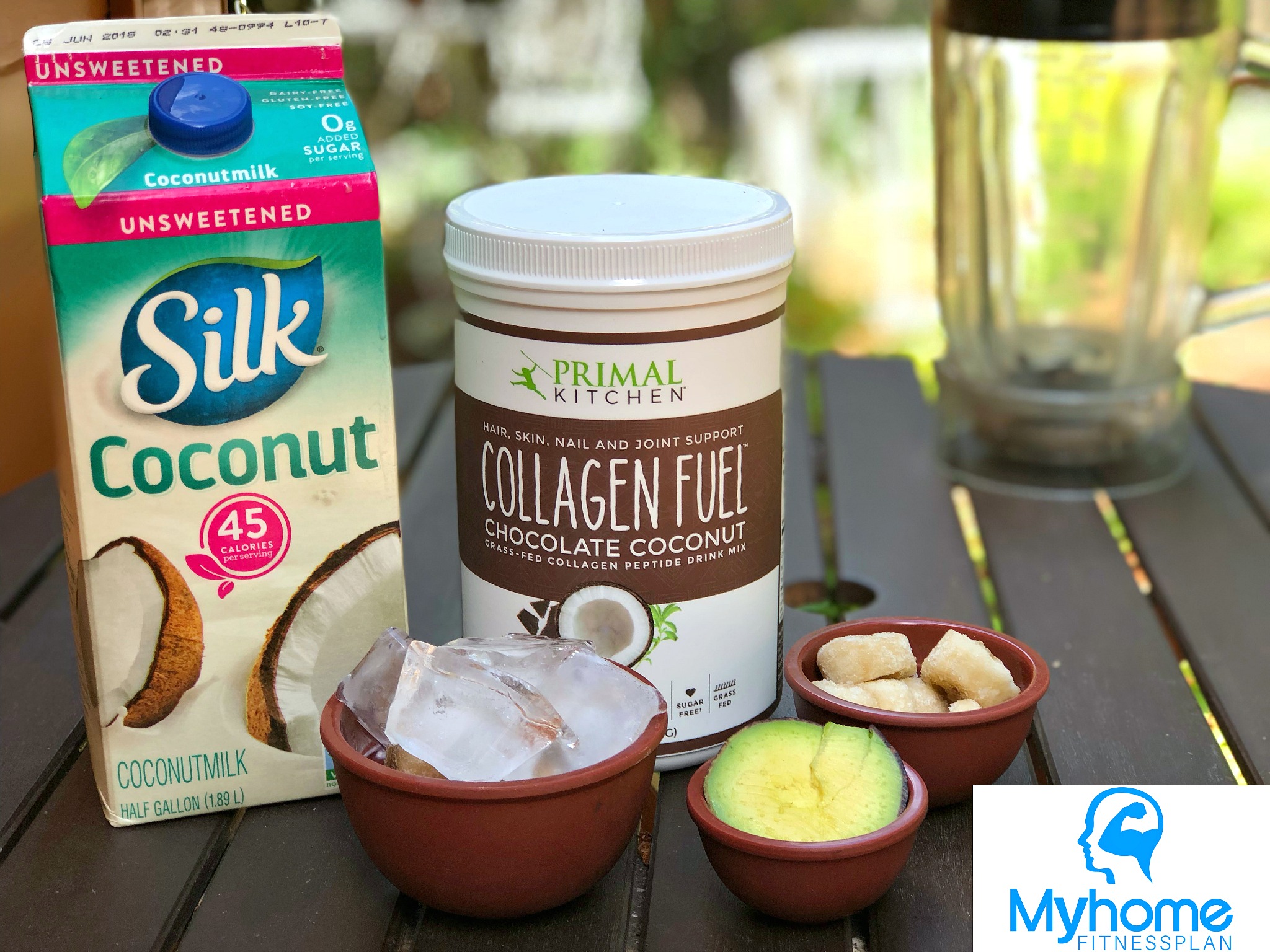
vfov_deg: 25.7
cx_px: 635
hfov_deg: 33.8
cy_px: 476
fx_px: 2091
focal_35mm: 57
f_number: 2.8
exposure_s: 1/120
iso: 32
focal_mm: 6.6
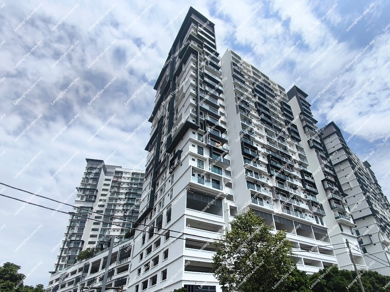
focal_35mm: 18
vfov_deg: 70.9
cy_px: 174
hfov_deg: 87.7
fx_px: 203
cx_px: 207
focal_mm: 1.65
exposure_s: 1/3268
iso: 50
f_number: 2.2
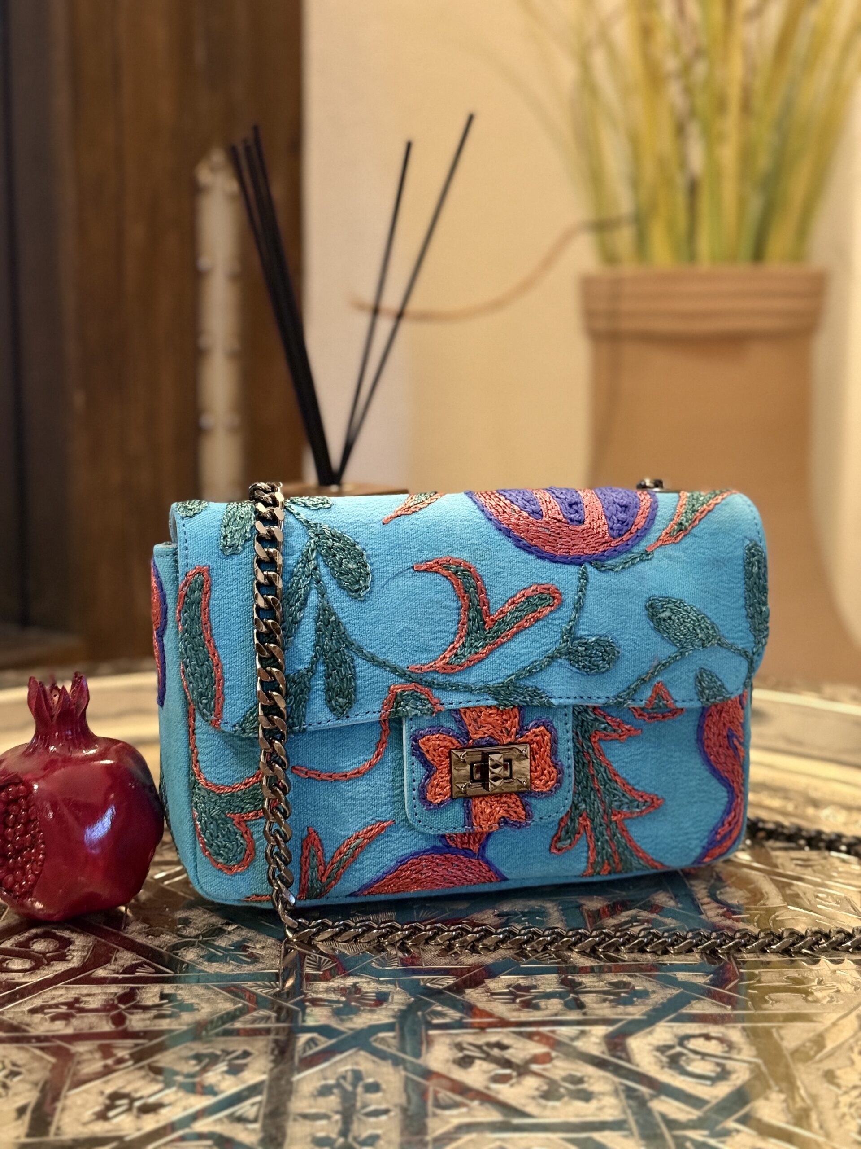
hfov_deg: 30.3
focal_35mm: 48
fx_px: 1592
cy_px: 574
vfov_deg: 39.7
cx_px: 430
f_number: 1.78
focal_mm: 6.76
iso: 640
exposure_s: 1/25
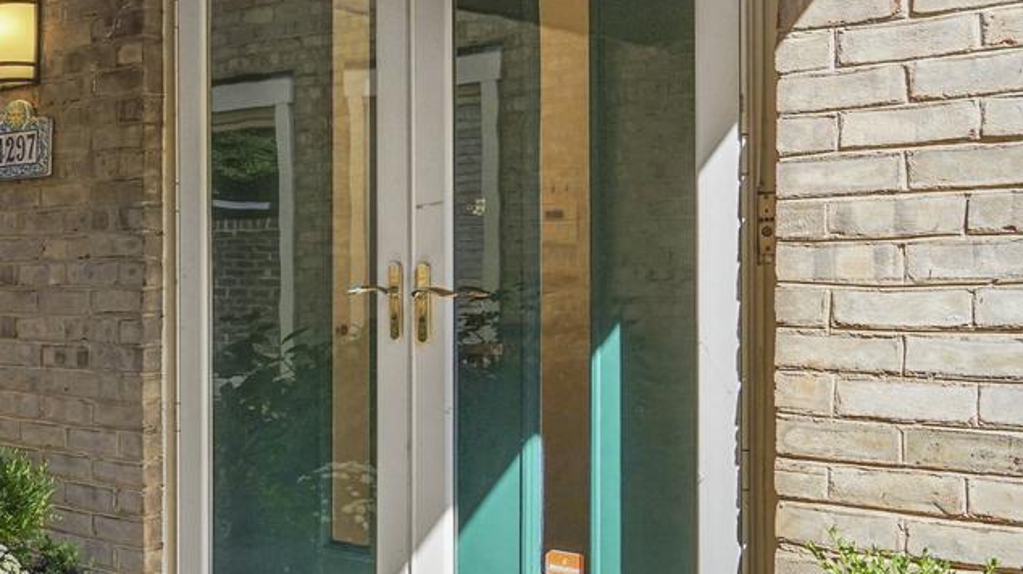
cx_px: -39
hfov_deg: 36.4
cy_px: 266
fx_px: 1356
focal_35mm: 50
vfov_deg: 23.9
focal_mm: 21
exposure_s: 1/500
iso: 640
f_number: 8
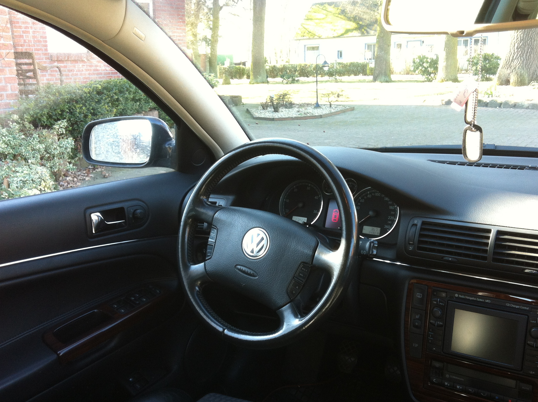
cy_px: 223
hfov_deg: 46.8
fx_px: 621
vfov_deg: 35.8
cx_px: 283
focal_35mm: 40
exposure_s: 1/24
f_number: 2.8
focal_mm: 3.85
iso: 80
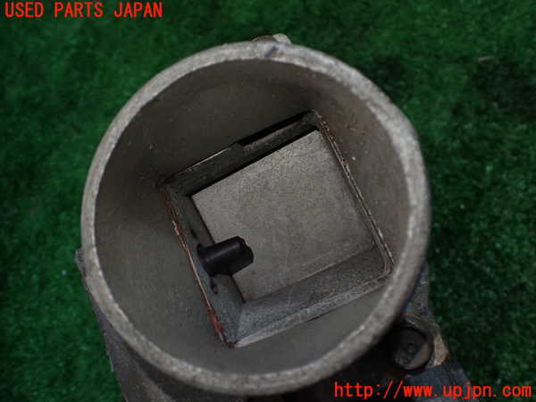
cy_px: 201
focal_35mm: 30
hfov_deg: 60.0
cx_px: 268
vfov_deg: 46.8
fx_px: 465
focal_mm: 5.4
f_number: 2.3
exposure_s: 1/125
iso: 250
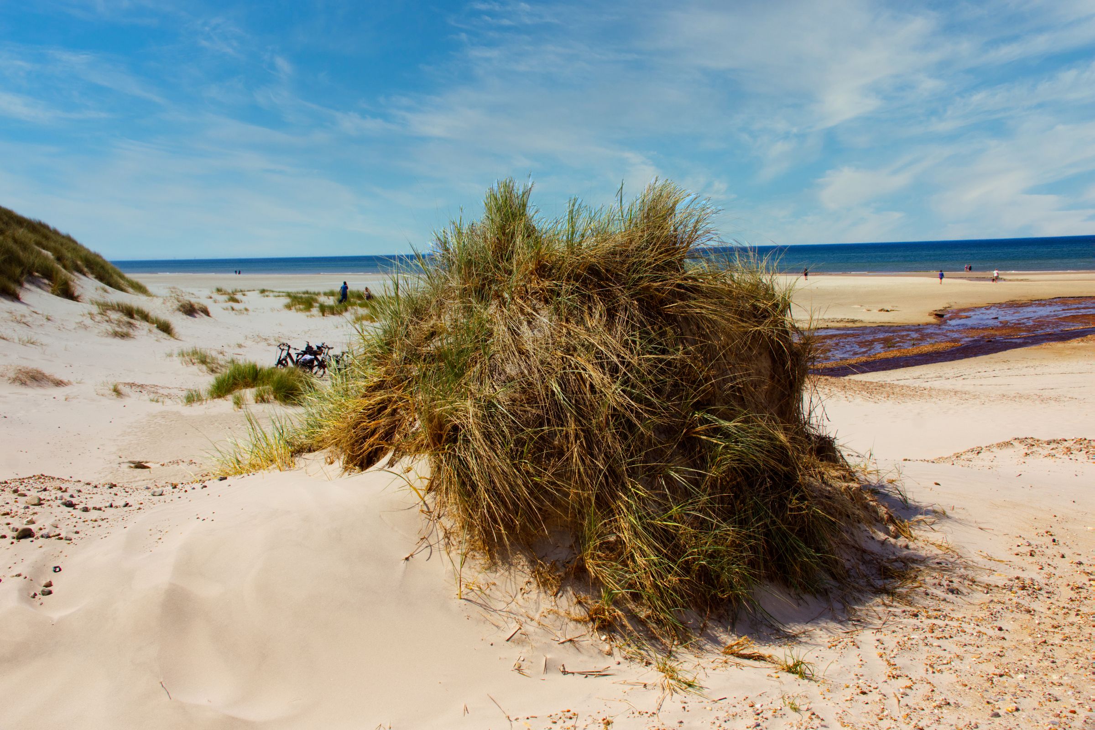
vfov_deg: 34.2
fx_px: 1186
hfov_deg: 49.6
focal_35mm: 39
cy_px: 365
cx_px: 548
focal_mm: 26
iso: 200
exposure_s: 1/400
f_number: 11
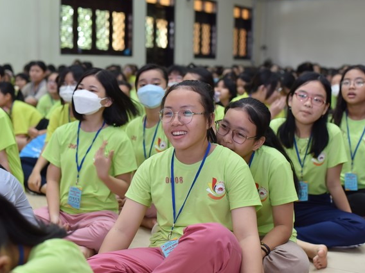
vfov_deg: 26.6
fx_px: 580
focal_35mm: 55
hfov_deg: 34.9
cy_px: 135
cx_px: 163
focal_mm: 50
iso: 800
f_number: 3.2
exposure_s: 1/125
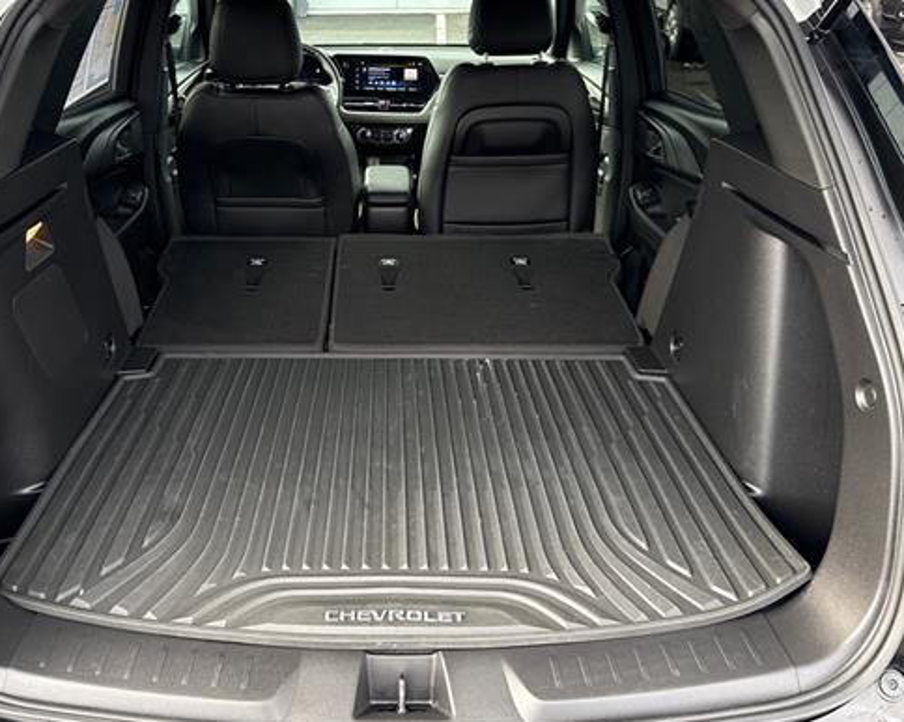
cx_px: 381
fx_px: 829
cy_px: 328
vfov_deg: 47.0
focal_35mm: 31
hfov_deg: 56.9
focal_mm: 6.76
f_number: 1.78
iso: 200
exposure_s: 1/145
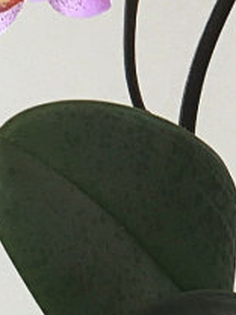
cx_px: 584
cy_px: -195
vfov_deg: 8.6
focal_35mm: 223
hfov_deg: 6.3
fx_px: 2027
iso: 25
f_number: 2.2
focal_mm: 4.15
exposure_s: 1/101
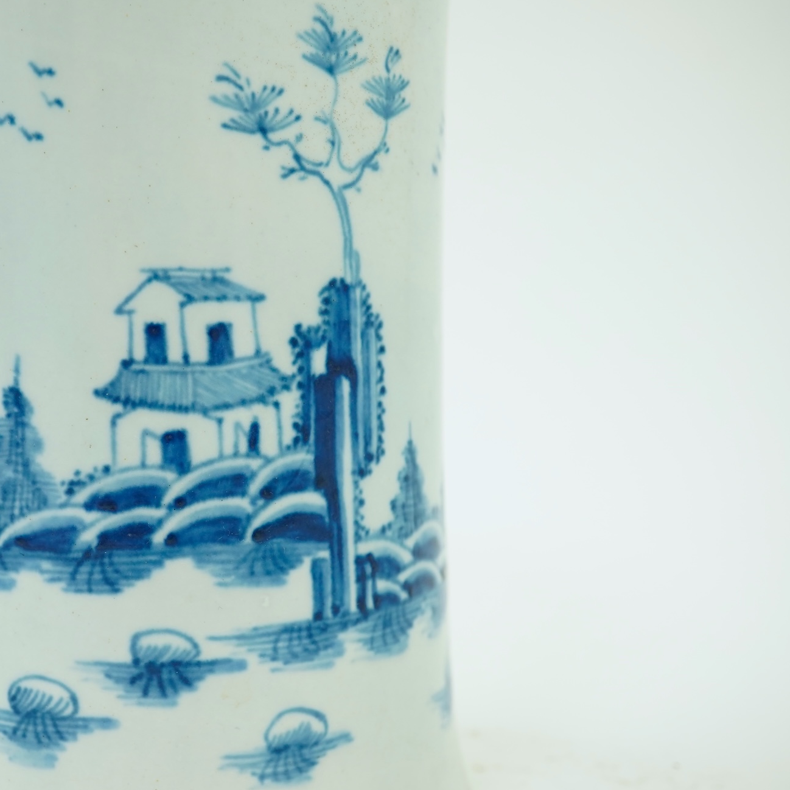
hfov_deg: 29.2
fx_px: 1498
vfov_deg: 29.6
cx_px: 225
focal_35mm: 58
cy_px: 392
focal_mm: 30
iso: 640
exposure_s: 1/60
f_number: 9
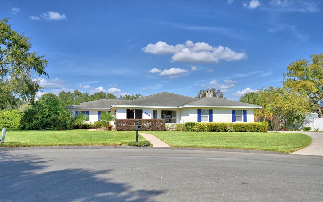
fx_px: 273
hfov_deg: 61.2
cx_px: 162
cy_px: 109
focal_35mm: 31
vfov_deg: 40.6
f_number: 5.6
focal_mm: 20
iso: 100
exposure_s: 1/1000
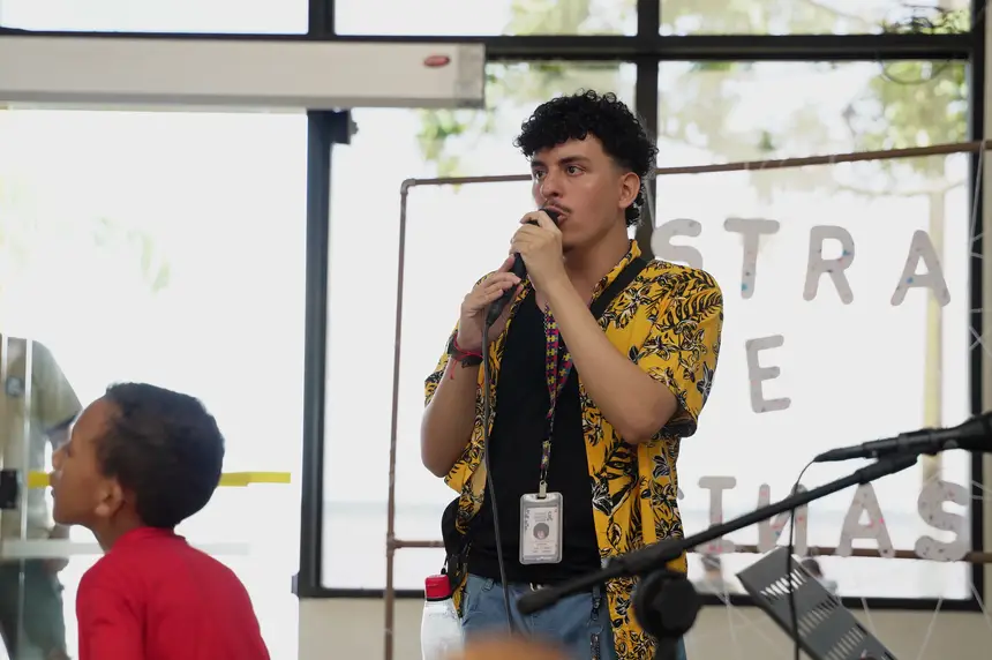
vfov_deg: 13.0
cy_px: 330
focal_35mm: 105
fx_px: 2891
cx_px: 496
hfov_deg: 19.5
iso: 640
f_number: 3.2
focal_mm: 70
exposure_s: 1/400
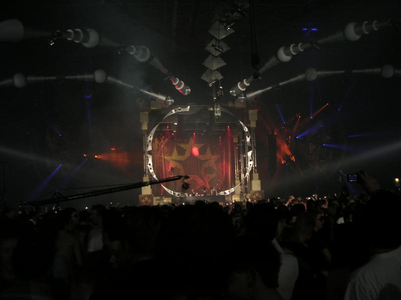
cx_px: 200
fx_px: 440
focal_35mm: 38
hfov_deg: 49.0
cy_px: 150
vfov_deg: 37.7
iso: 100
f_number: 2.8
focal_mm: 6
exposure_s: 1/15
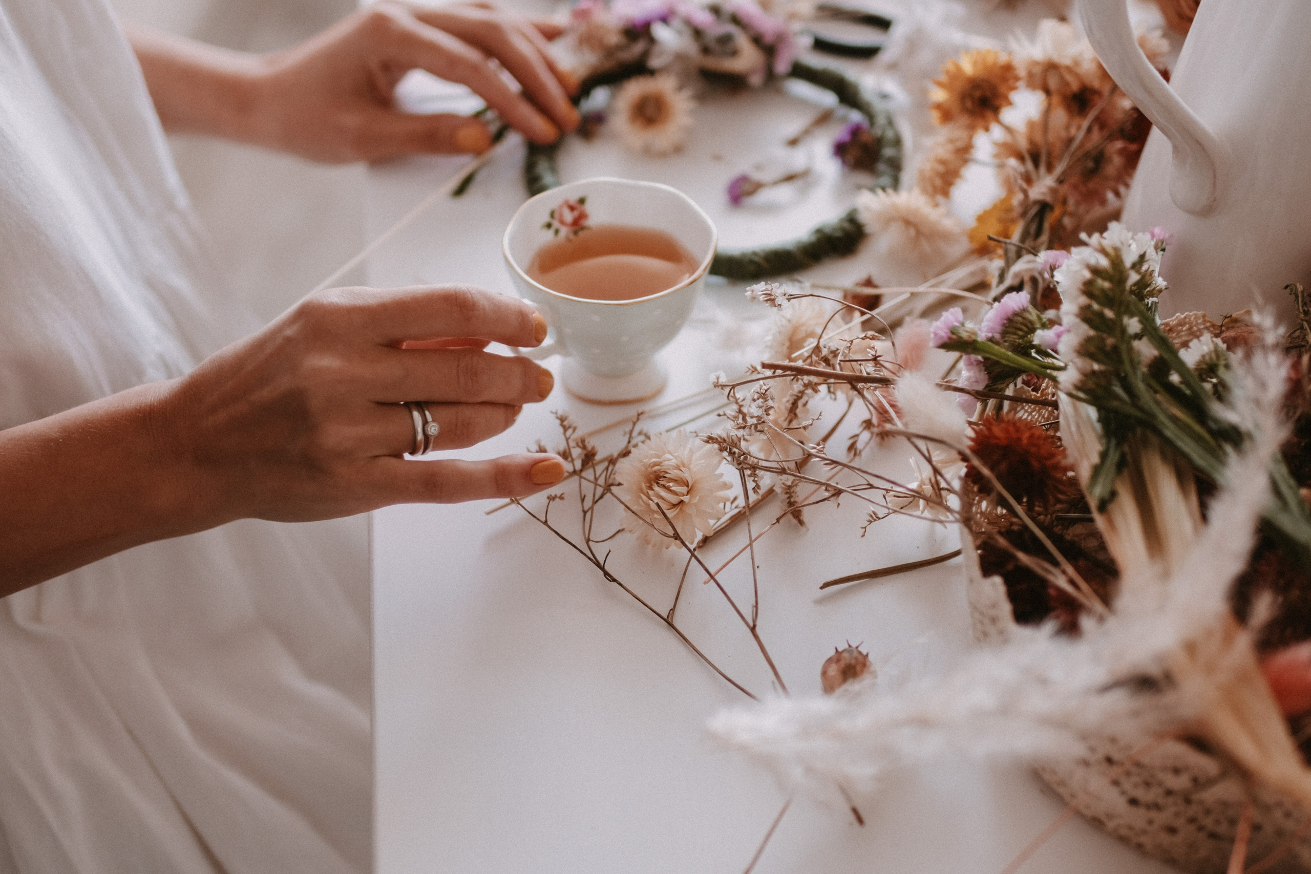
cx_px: 656
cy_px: 437
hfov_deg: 43.6
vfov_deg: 29.9
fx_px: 1639
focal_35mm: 45
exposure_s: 1/250
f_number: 1.4
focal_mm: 30
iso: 320
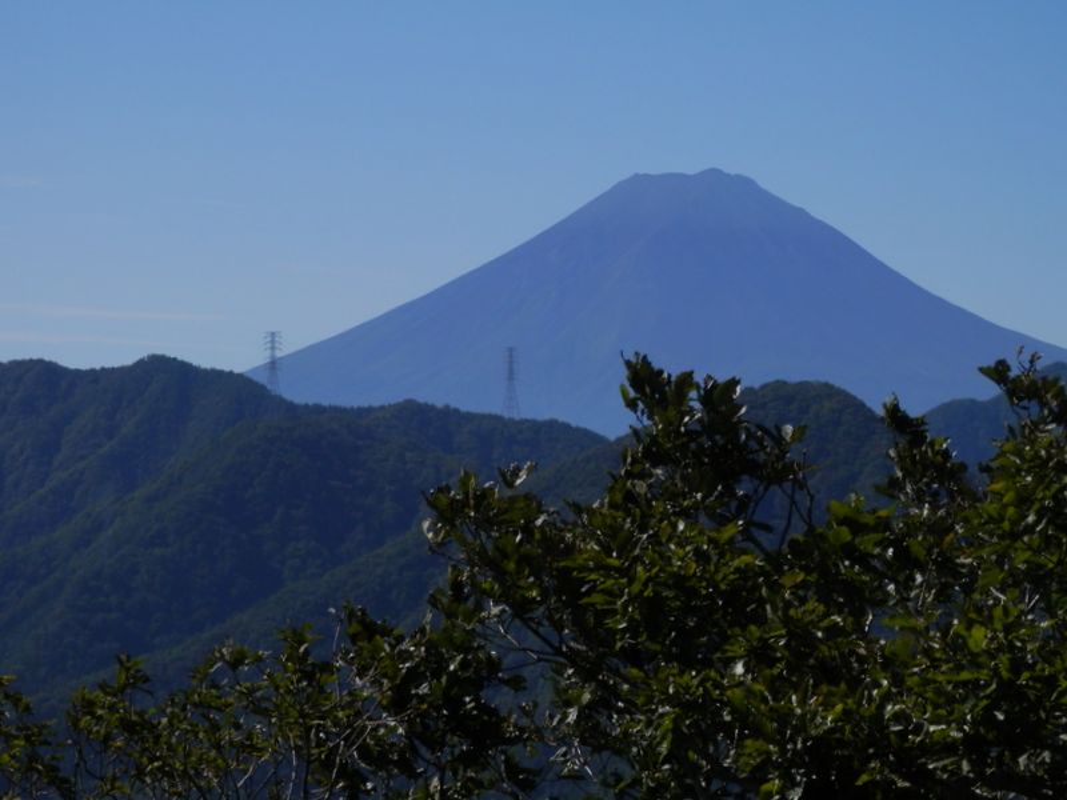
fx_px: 3945
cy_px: 400
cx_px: 534
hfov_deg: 15.4
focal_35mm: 128
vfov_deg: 11.6
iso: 125
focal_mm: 22.9
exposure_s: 1/200
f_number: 14.9
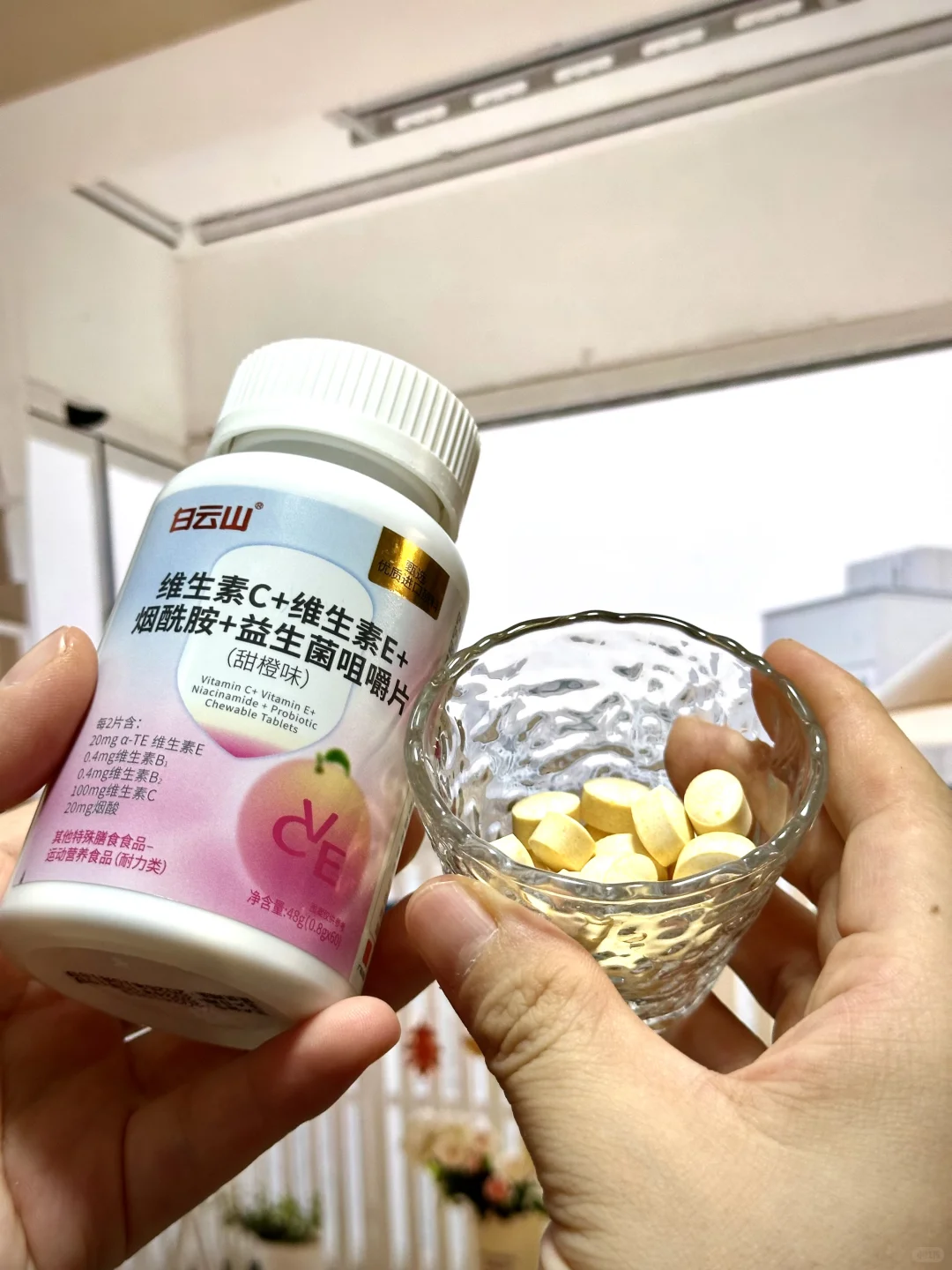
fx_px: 1760
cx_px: 476
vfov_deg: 39.7
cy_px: 635
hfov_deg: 30.3
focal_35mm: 48
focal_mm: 6.86
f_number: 1.78
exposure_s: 1/64
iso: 80
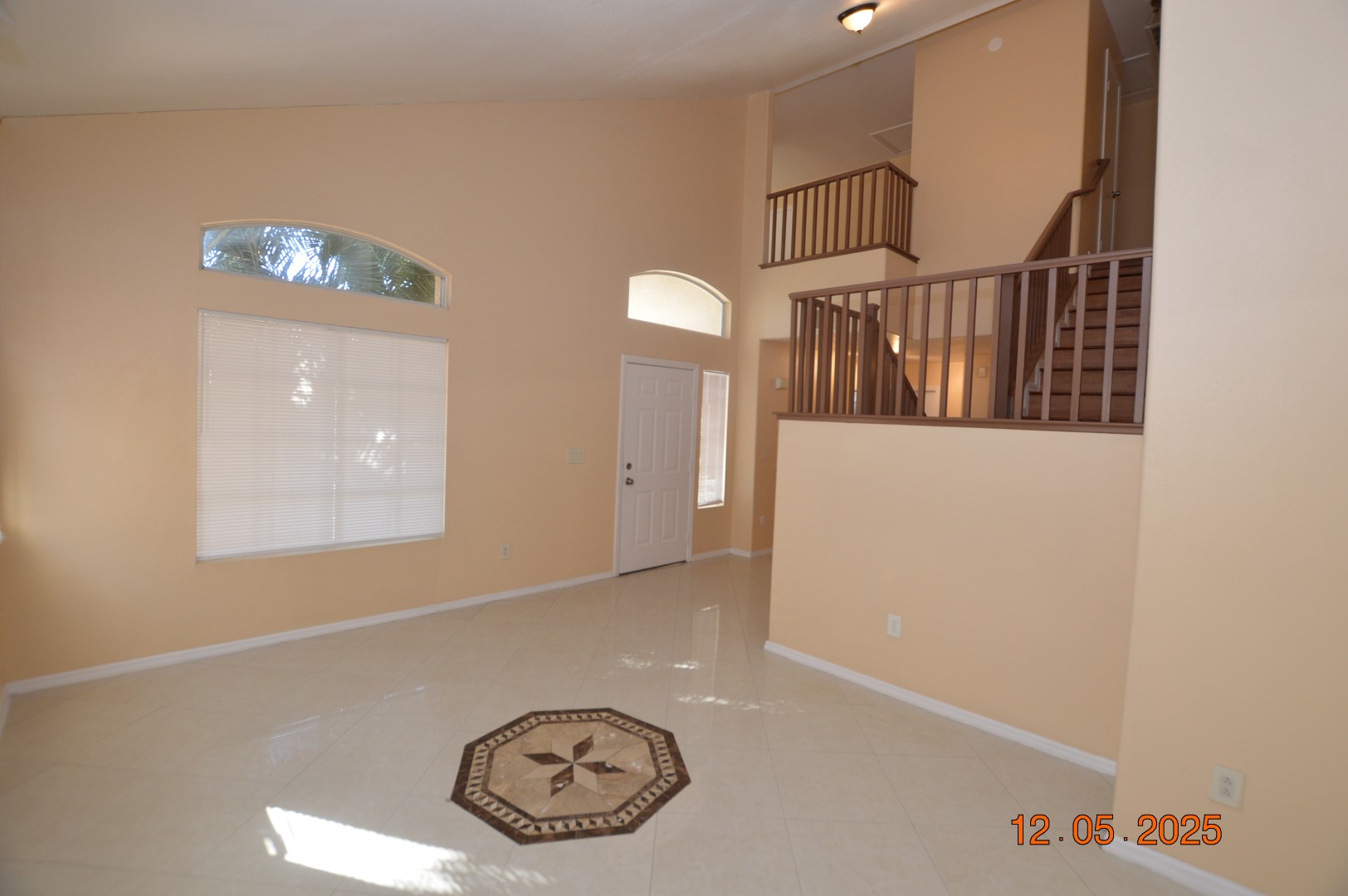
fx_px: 561
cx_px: 674
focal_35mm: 15
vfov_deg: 77.2
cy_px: 448
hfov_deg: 100.4
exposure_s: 1/80
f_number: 4.5
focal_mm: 10
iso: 400
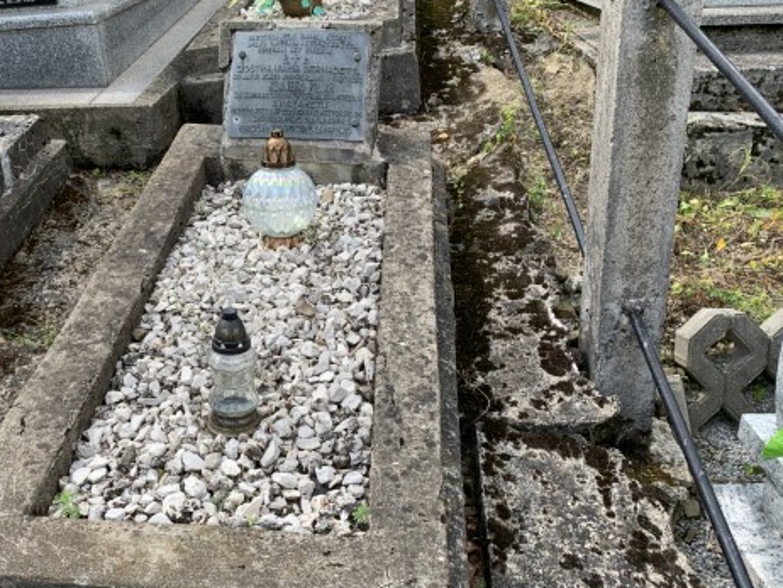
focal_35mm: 36
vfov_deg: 39.6
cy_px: 339
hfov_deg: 50.7
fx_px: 815
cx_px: 280
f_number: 1.8
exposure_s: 1/692
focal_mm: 4.25
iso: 25
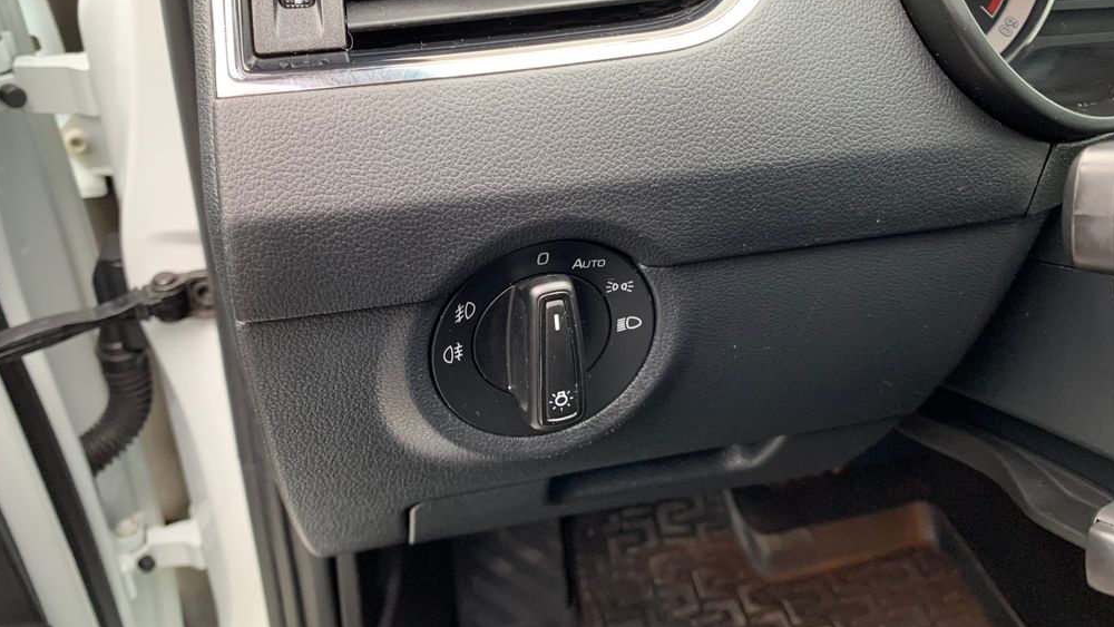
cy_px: 274
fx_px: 857
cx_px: 547
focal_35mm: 29
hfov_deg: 66.0
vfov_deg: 40.1
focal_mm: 4.25
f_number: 1.8
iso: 160
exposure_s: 1/60
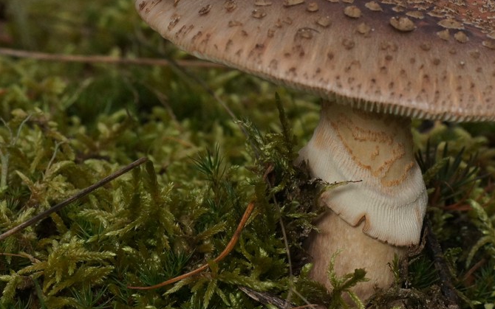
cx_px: 369
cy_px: 150
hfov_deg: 8.5
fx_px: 3319
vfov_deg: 5.3
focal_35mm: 246
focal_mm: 90
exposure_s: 1/160
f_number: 11
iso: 1600
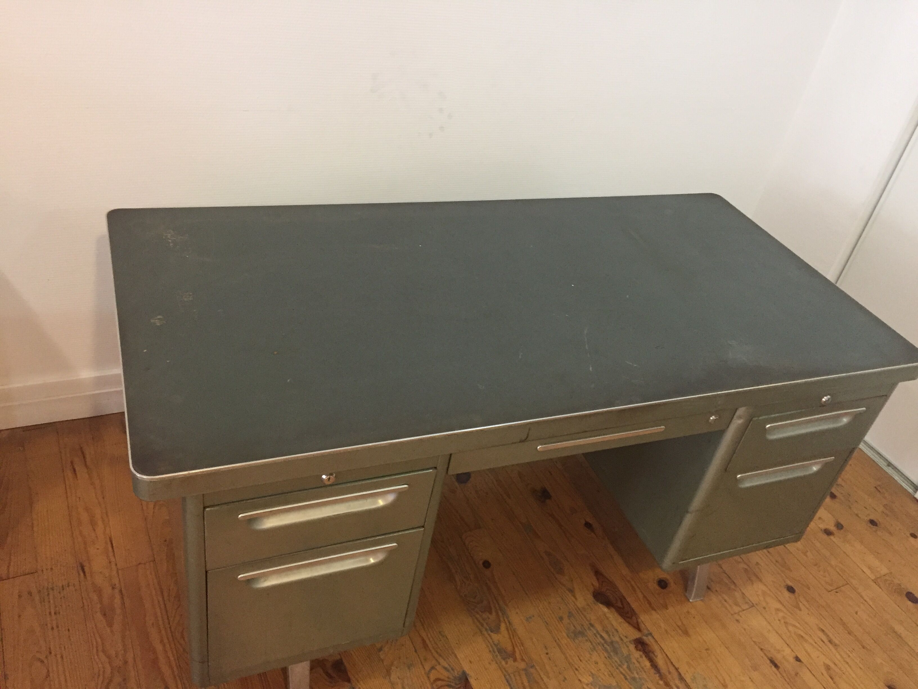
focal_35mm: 29
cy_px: 344
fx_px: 769
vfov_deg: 48.2
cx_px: 459
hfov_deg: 61.7
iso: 250
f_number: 2.2
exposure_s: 1/33
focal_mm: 4.15
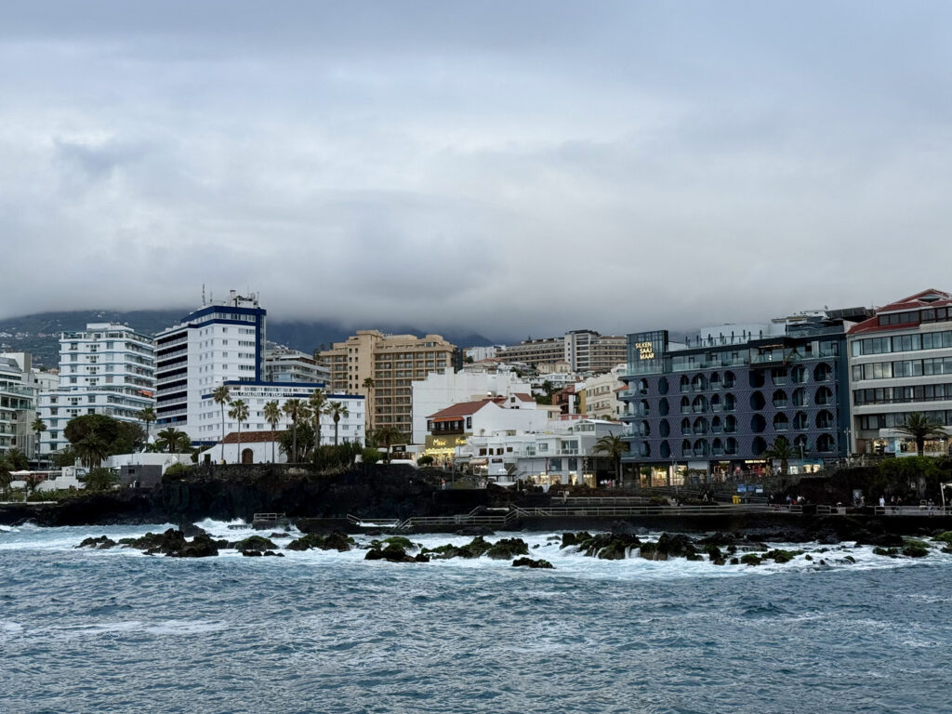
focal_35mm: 48
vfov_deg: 30.3
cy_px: 357
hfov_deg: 39.7
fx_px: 1320
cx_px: 476
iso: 64
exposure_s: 1/810
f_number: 1.78
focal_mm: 6.76
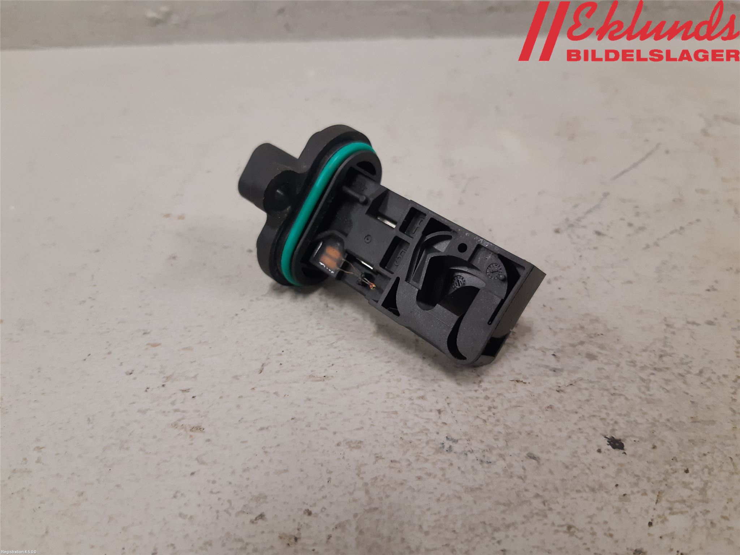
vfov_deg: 53.1
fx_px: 556
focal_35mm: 26
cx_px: 370
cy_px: 278
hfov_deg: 67.3
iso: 160
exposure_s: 1/50
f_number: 1.7
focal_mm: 3.93
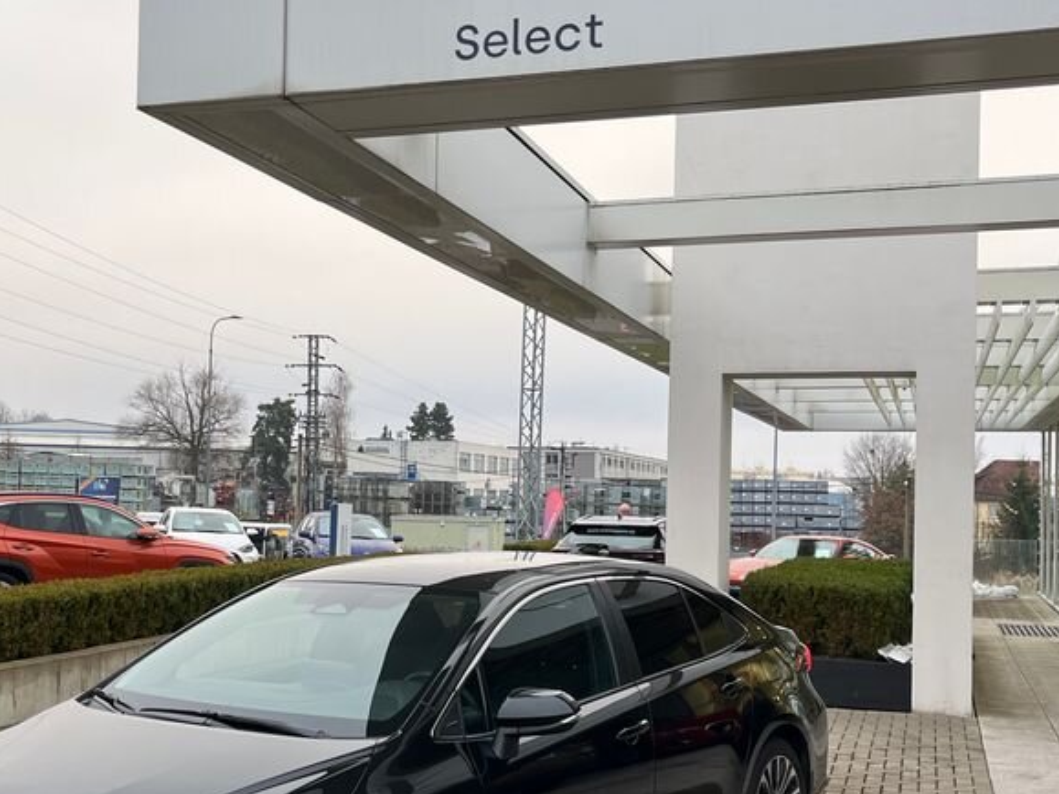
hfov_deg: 41.0
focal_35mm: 46
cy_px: 481
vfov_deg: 31.4
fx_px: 1407
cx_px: 404
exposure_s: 1/99
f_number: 1.6
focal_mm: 5.1
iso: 125
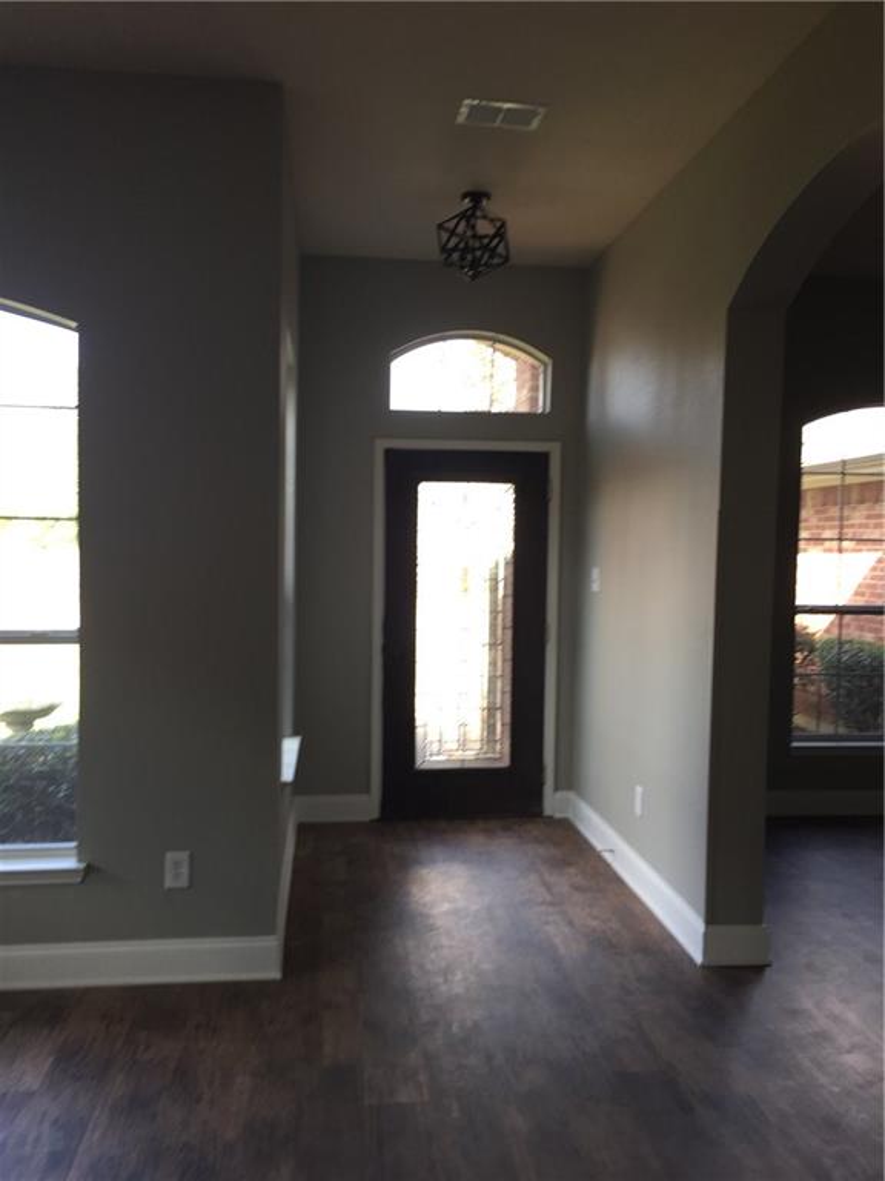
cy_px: 590
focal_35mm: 29
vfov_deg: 61.7
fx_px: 989
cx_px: 442
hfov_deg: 48.2
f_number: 2.2
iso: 32
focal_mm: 4.15
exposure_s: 1/40
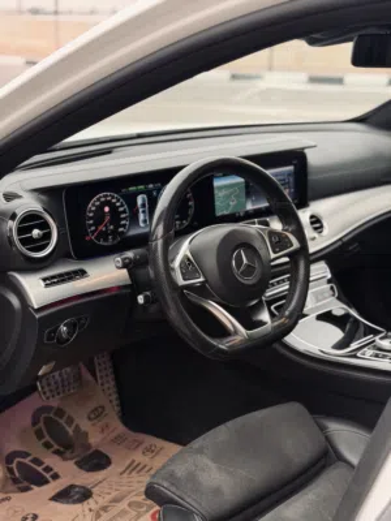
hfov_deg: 30.3
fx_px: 723
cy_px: 260
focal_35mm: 48
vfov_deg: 39.7
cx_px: 196
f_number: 1.78
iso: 64
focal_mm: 6.76
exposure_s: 1/129
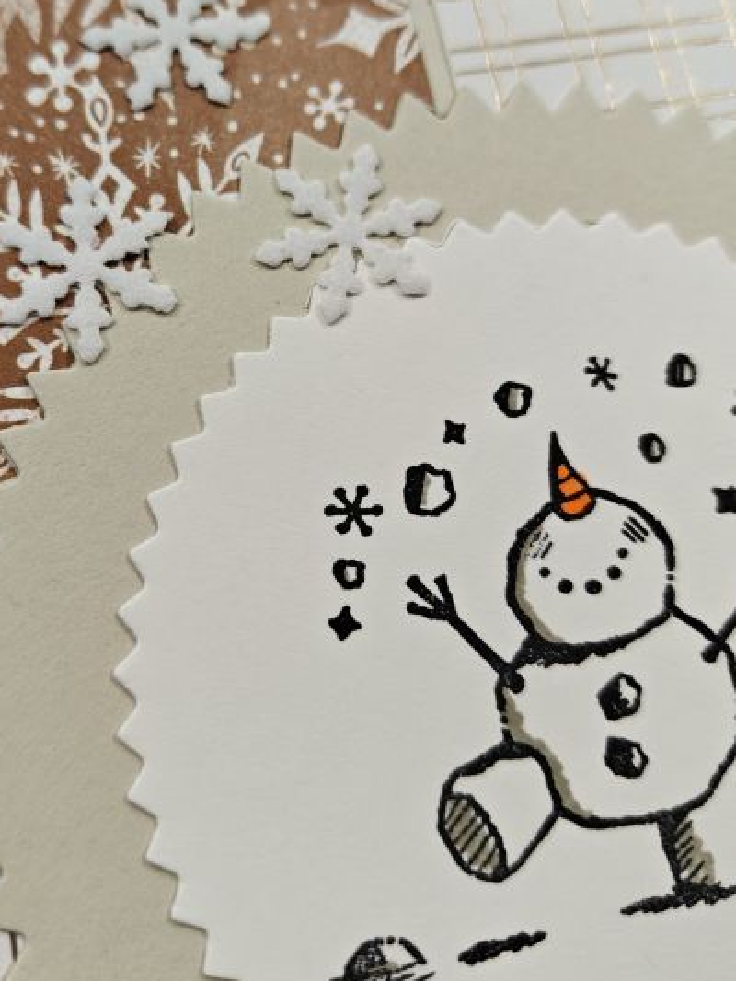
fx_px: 1020
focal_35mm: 36
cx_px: 272
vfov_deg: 50.9
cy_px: 375
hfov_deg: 39.4
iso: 500
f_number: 1.8
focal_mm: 5.59
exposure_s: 1/93
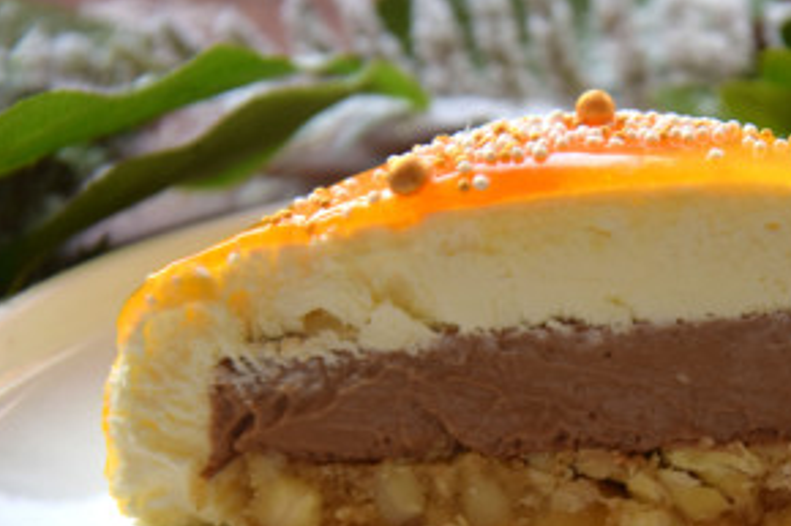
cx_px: 573
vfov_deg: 7.8
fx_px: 3843
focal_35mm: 175
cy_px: 433
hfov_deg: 11.7
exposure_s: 1/6
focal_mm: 70
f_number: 5.3
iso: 100
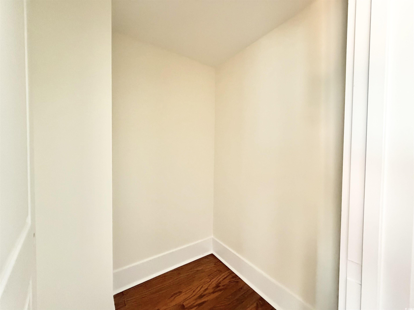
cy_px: 155
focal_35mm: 14
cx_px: 207
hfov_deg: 102.1
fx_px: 167
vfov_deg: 85.7
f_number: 2.2
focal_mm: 2.22
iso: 640
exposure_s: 1/60
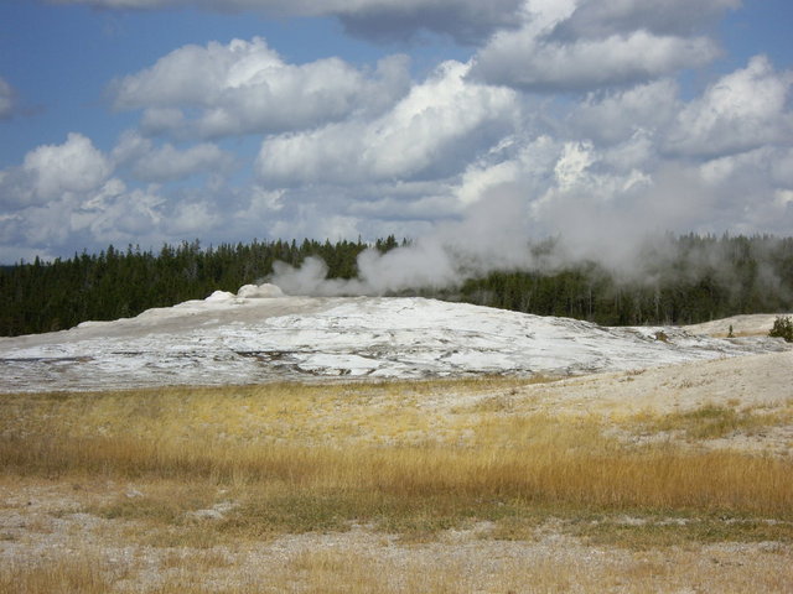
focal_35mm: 114
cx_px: 396
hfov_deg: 17.3
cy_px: 297
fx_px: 2612
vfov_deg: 13.0
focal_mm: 18.6
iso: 50
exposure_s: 1/250
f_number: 8.3
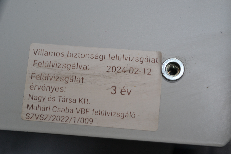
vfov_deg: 16.6
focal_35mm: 82
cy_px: 77
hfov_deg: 24.6
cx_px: 116
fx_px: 529
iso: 400
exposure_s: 1/25
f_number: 5.6
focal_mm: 55
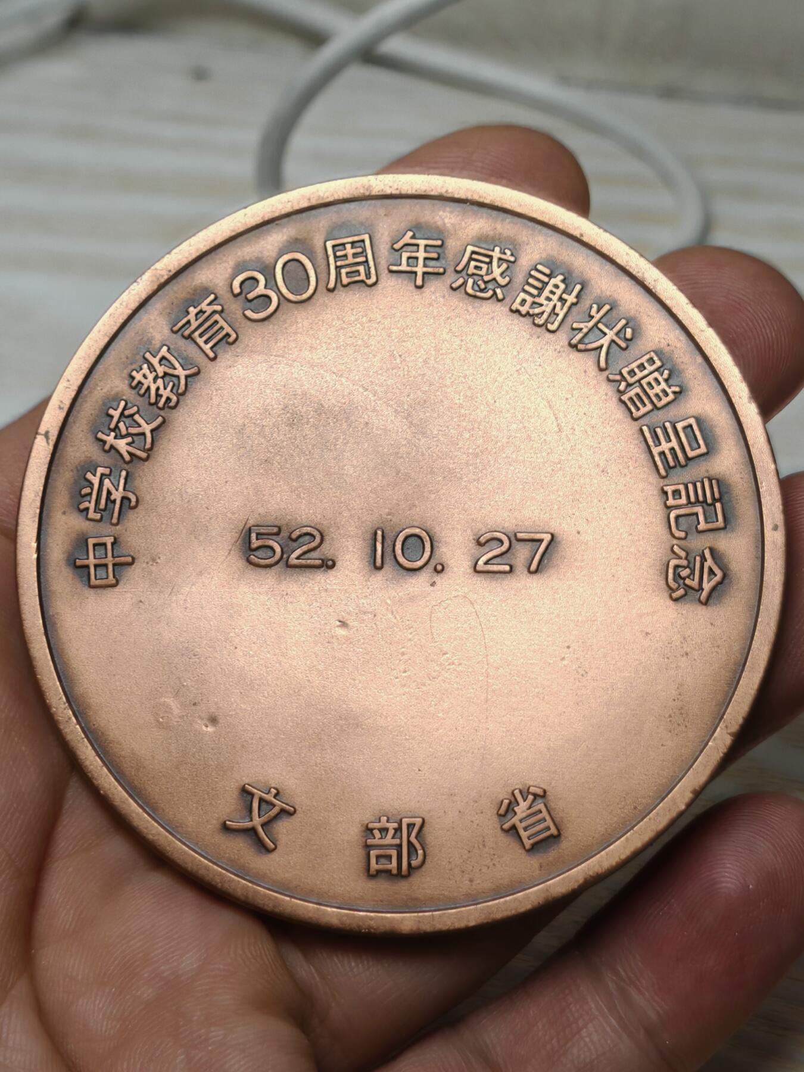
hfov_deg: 15.6
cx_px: 402
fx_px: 2942
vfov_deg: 20.7
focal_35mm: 95
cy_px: 536
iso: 50
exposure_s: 1/110
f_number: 1.6
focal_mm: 7.62
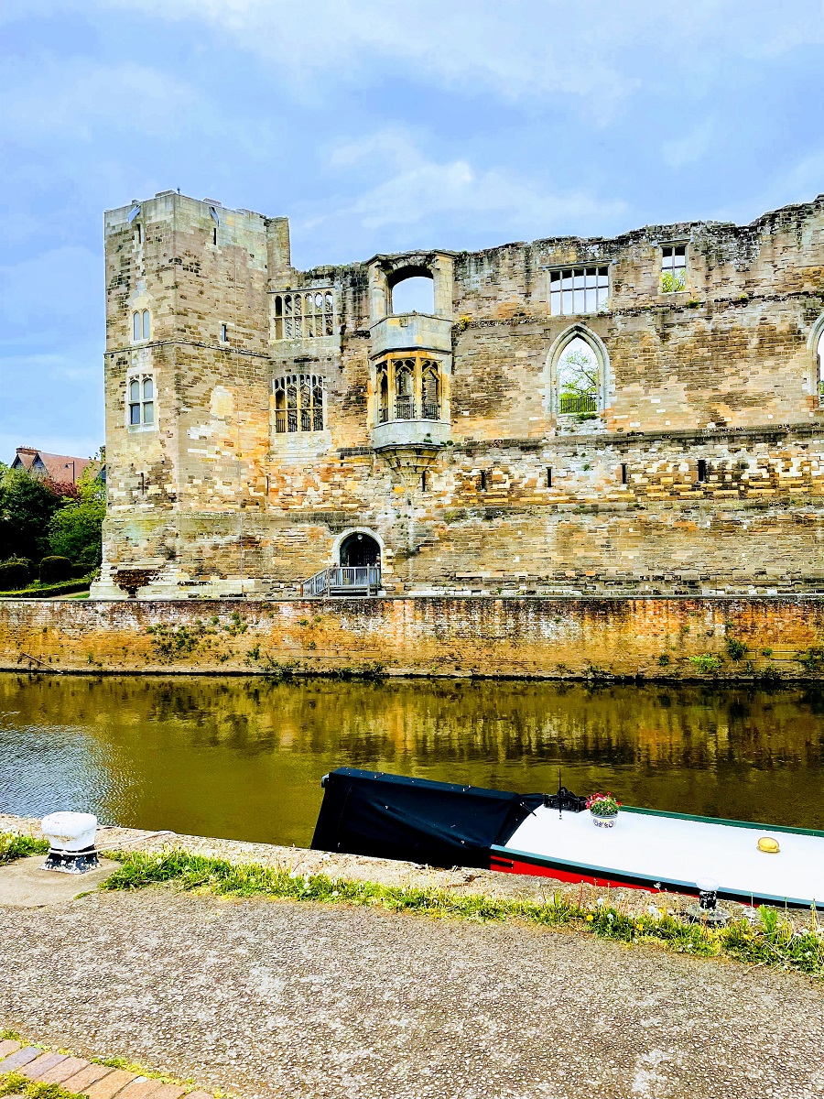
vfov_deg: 67.3
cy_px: 550
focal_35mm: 26
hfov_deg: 53.1
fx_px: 825
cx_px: 412
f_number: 1.6
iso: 32
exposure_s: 1/2092
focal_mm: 4.2
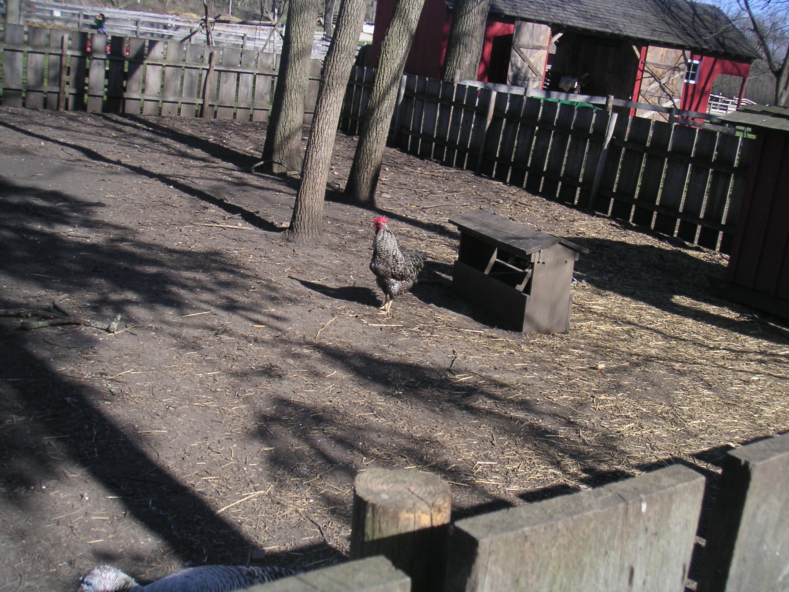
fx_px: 866
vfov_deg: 37.7
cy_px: 296
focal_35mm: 38
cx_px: 394
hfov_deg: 49.0
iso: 50
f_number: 2.8
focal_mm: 6
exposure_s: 1/500
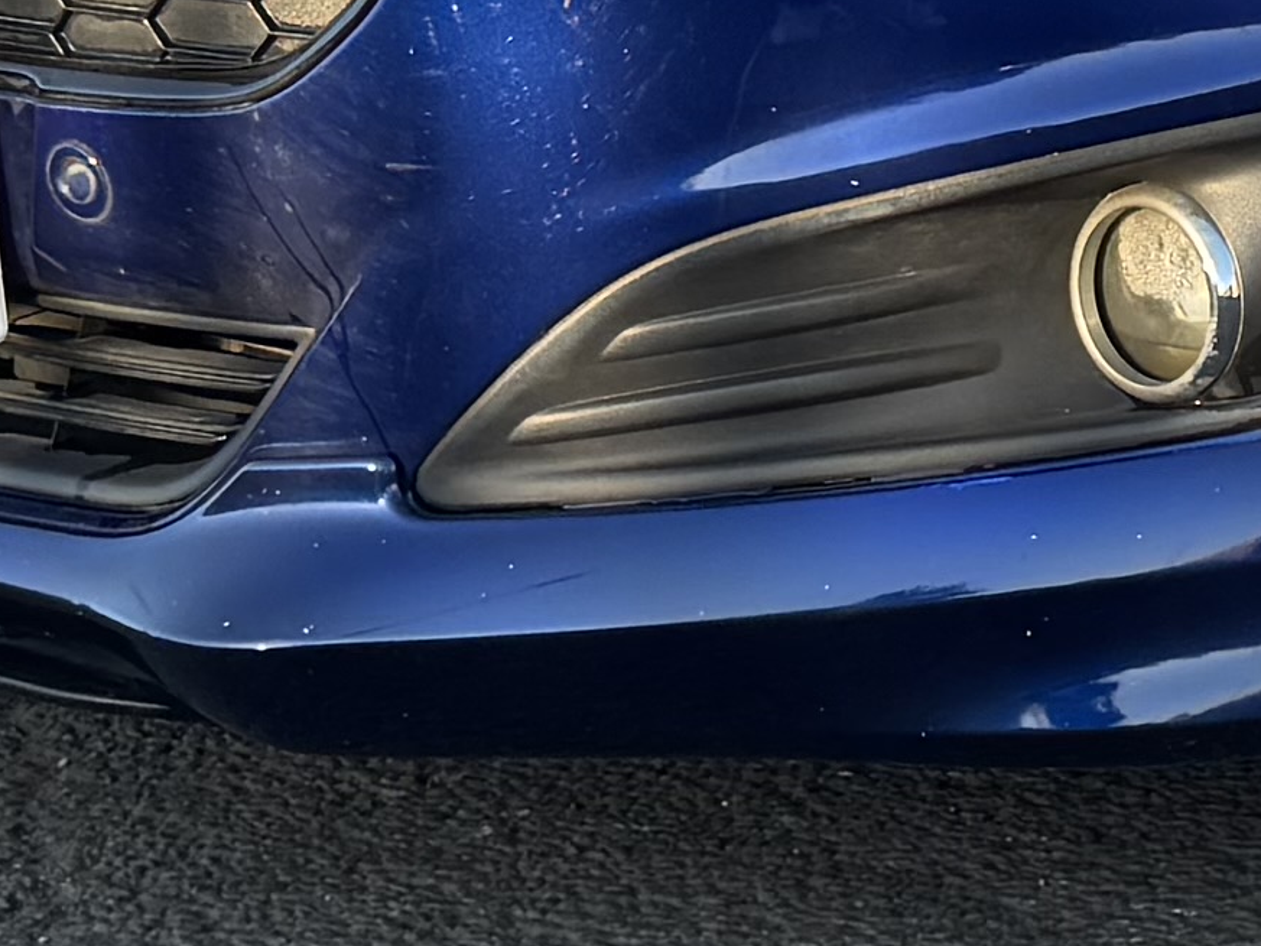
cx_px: 1830
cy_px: -173
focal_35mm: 157
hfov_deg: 12.1
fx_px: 5720
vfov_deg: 9.3
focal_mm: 6.76
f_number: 1.78
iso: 80
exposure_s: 1/864
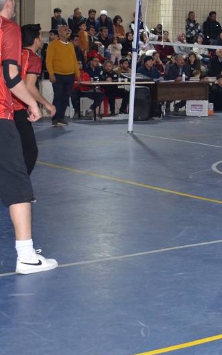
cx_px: 326
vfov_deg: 21.7
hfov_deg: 13.1
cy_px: 84
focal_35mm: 95
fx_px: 920
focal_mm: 22
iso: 800
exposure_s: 1/60
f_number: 3.5
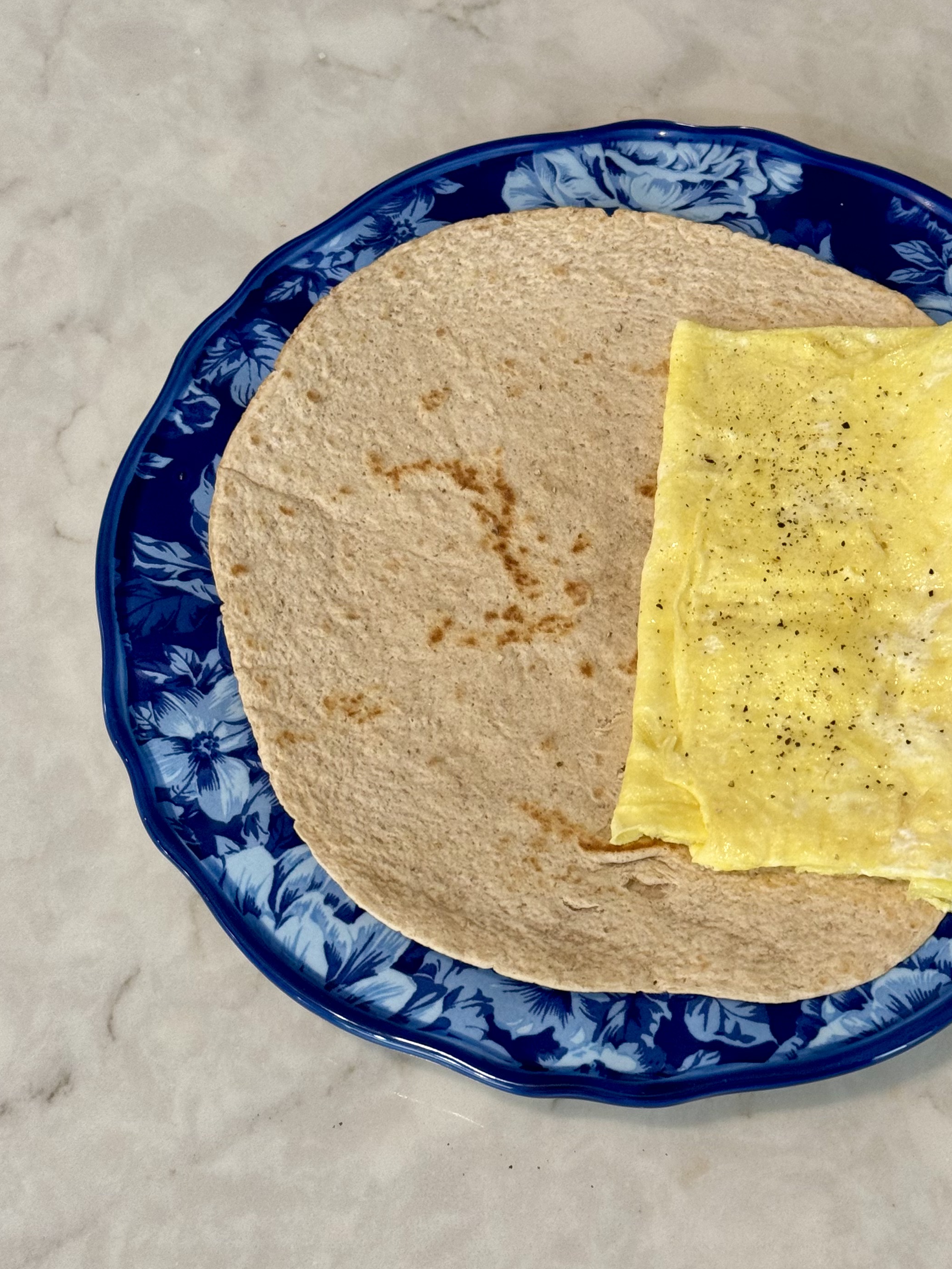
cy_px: 652
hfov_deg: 20.9
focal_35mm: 70
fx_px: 2567
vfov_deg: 27.8
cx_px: 661
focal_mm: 6.76
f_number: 1.78
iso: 100
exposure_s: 1/60
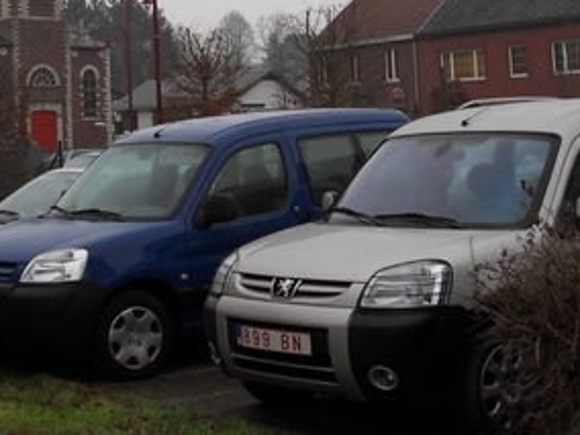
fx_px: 1240
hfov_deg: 25.6
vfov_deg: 19.3
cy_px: -4
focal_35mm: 74
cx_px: 76
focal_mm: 6.3
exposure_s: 1/45
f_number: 3.5
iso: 80
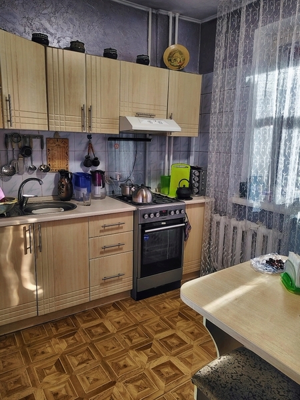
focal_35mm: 26
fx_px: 300
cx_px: 150
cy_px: 200
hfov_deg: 53.1
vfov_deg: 67.3
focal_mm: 6.24
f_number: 1.8
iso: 700
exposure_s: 1/50
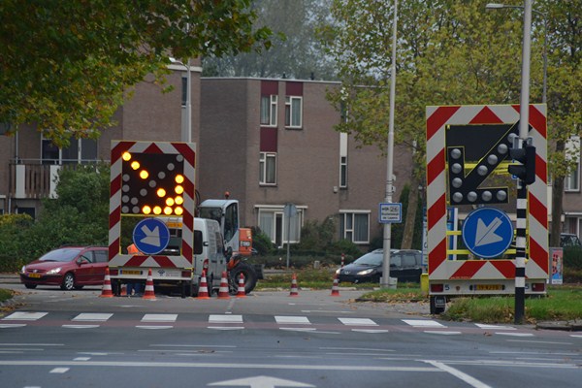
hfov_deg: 6.9
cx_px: 291
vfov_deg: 4.6
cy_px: 194
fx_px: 4850
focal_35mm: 300
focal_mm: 200
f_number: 6.3
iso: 500
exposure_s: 1/500
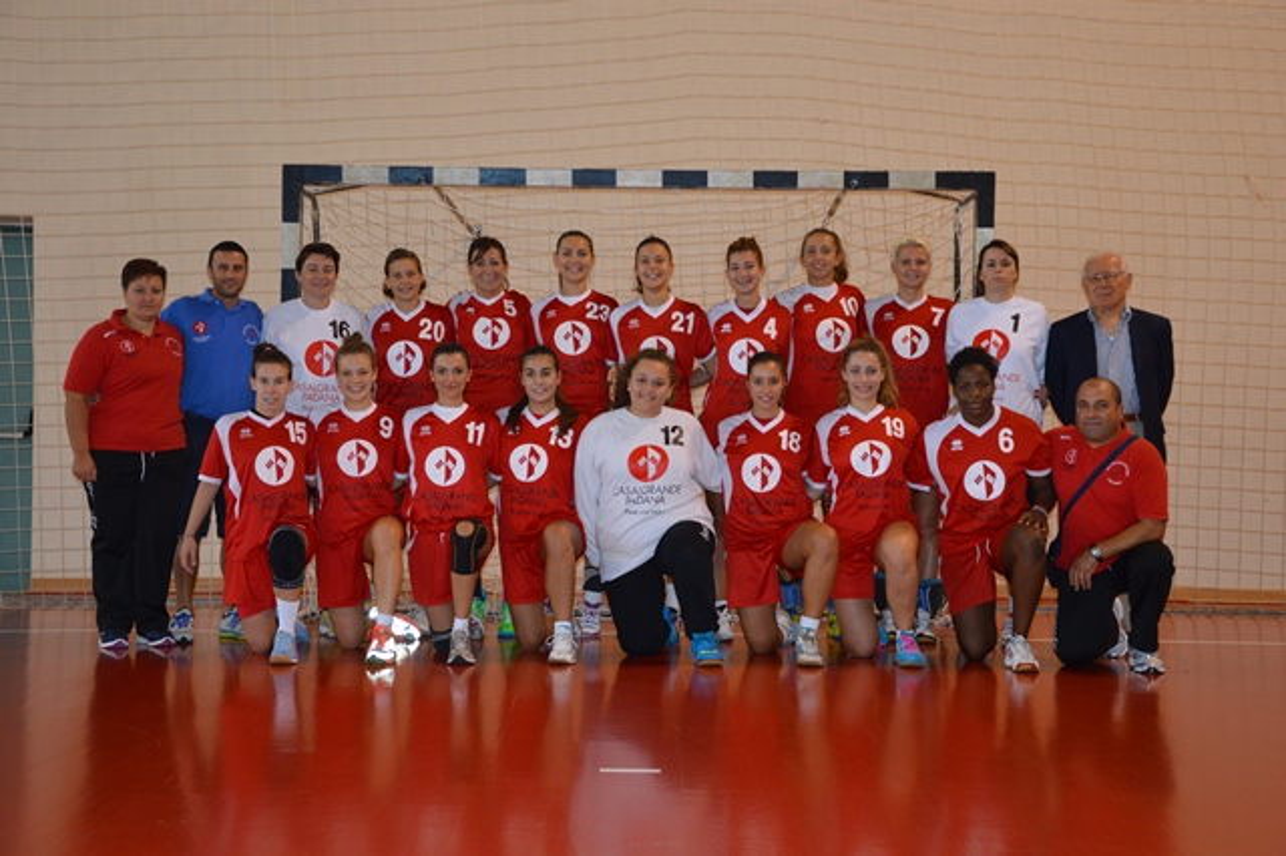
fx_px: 2035
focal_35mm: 57
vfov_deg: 23.8
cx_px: 643
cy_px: 428
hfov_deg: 35.1
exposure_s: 1/60
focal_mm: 38
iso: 720
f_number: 4.5
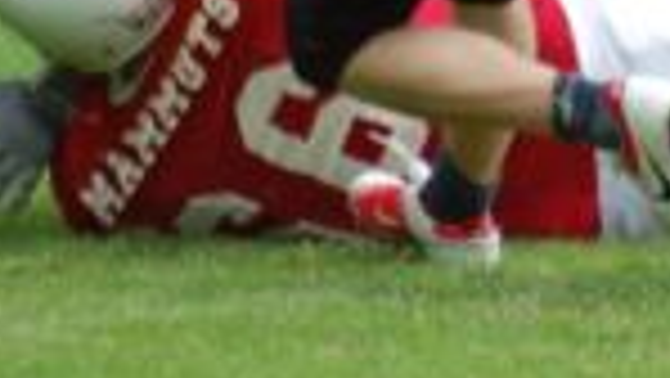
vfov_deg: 0.9
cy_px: -117
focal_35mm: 1430
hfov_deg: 1.5
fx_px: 25419
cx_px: 479
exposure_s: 1/800
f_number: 5.6
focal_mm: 300
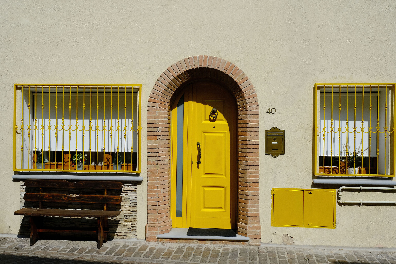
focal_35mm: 32
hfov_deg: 58.7
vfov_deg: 41.1
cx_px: 198
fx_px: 352
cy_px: 132
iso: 200
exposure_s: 1/500
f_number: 11
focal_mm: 21.3
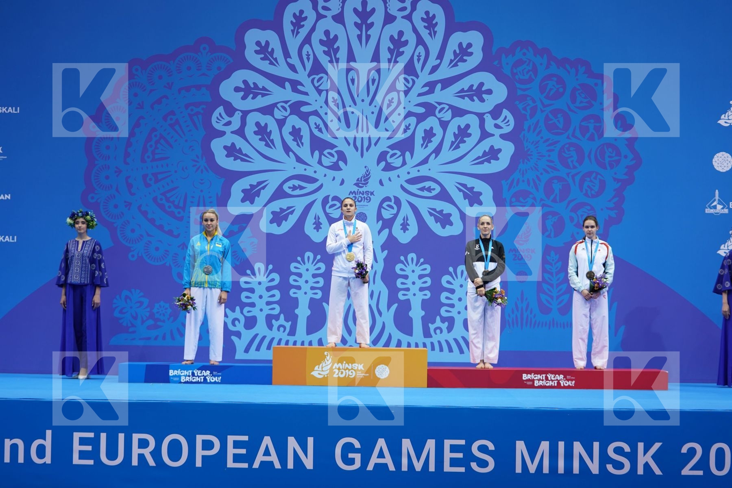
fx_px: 1789
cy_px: 244
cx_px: 366
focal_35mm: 88
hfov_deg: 23.1
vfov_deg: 15.5
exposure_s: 1/250
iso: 320
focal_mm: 88
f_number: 2.8
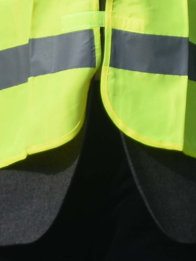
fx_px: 2815
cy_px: -177
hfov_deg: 4.0
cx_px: 187
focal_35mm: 373
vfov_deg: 5.2
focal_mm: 42
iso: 250
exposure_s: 1/1600
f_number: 5
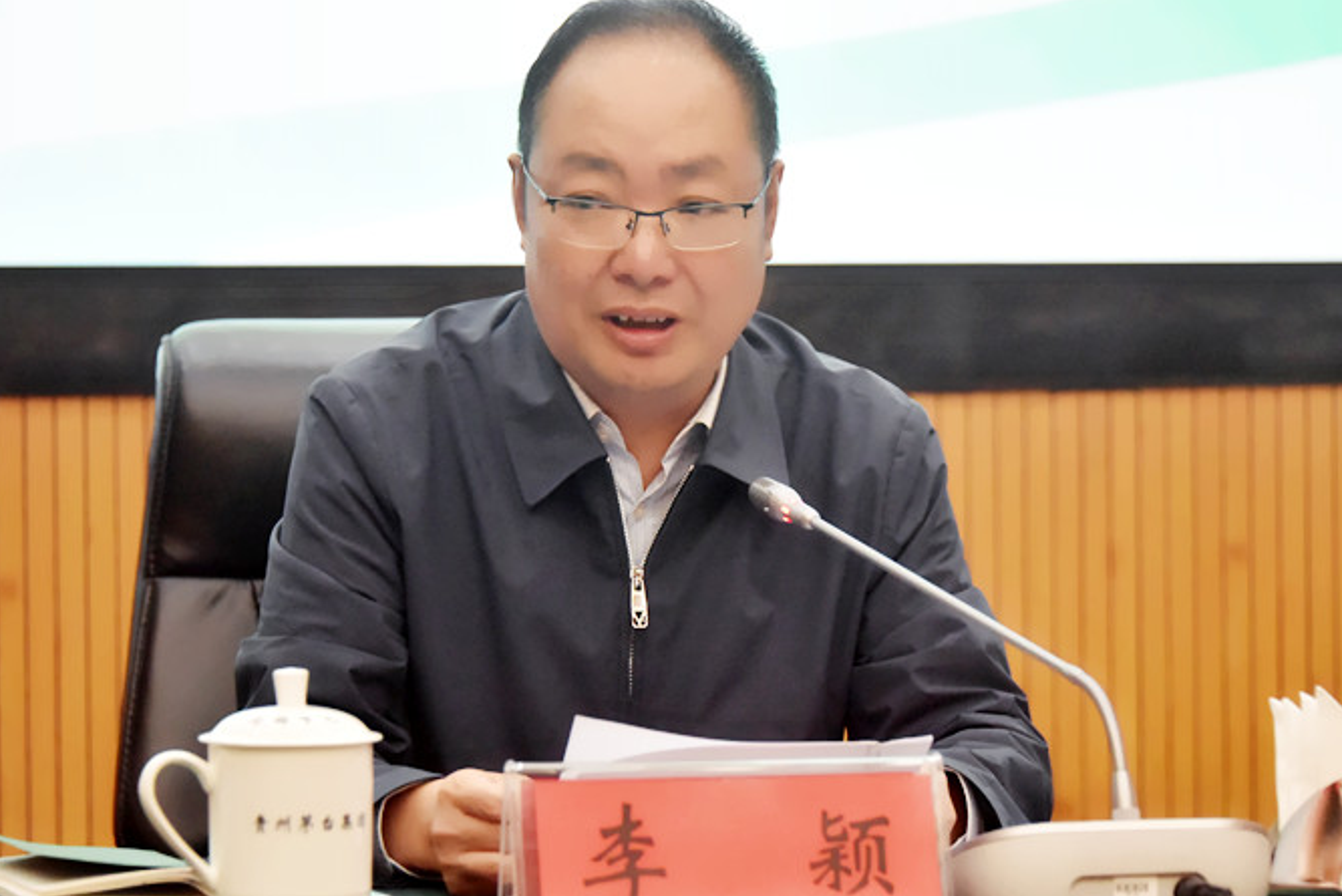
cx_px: 698
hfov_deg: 17.1
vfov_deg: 11.4
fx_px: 4474
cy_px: 421
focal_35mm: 120
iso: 9000
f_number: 5.3
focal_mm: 100
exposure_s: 1/250
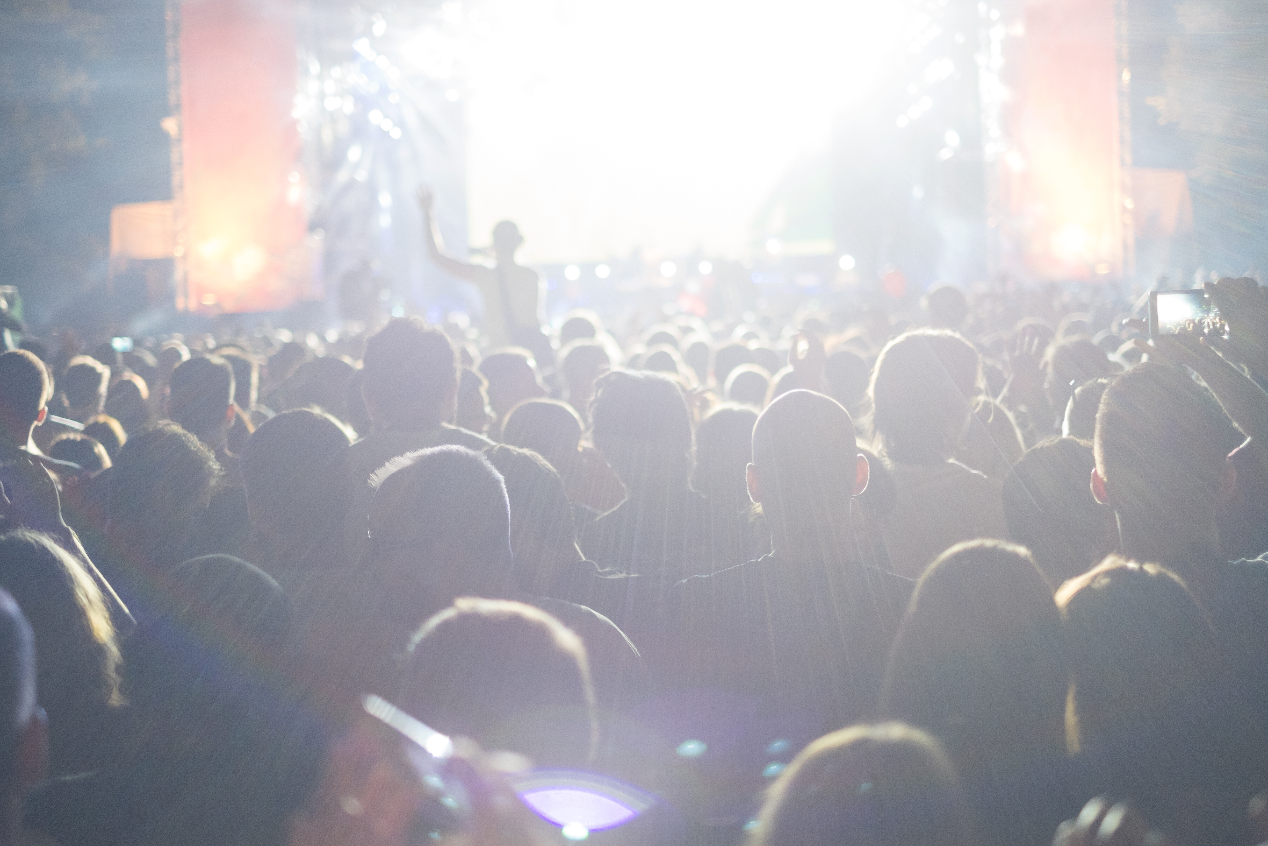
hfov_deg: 37.5
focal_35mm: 53
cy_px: 423
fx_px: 1867
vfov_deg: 25.5
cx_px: 634
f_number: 1.4
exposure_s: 1/125
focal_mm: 35
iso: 1000
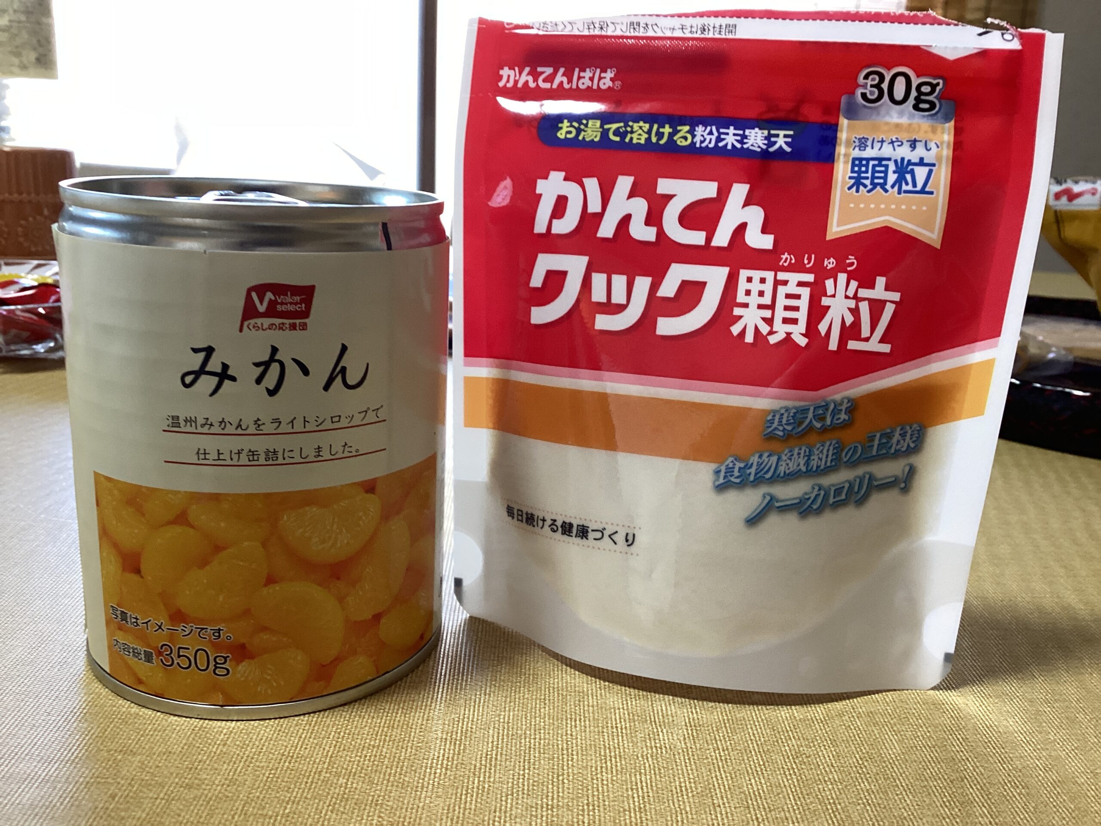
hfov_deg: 58.4
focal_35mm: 31
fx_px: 986
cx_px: 550
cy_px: 413
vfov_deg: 45.4
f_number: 2.4
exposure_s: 1/60
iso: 125
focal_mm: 3.3
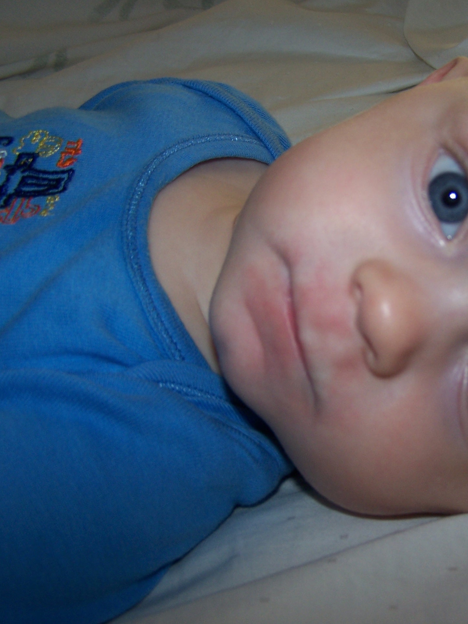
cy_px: 312
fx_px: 919
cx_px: 396
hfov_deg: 27.8
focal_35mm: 51
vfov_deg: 37.5
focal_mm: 6.3
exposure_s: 1/60
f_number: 2.8
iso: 80
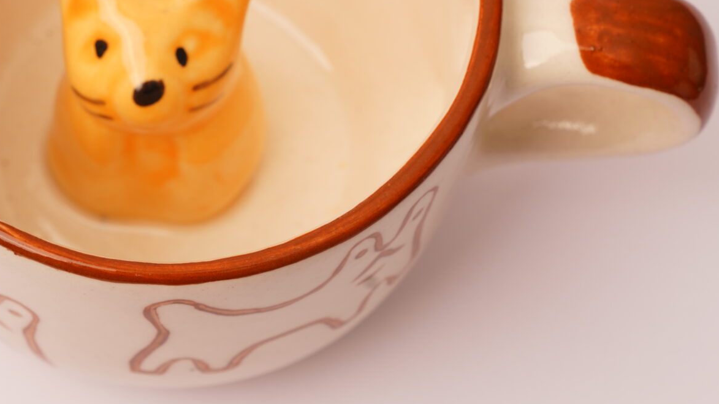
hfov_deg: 13.4
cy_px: -75
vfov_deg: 7.5
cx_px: 201
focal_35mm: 160
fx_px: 3051
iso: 100
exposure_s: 1/160
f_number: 9
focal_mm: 70
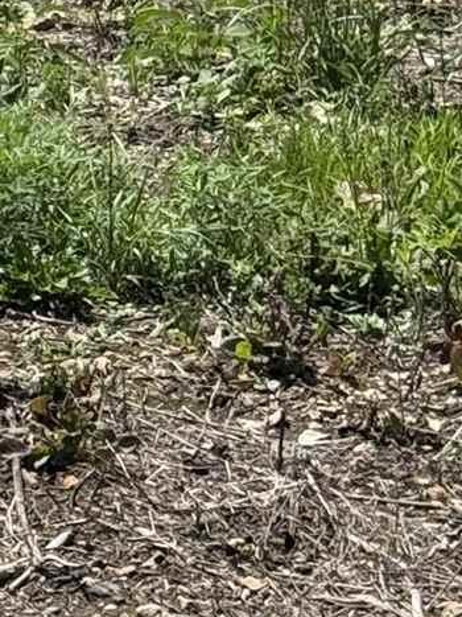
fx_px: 4219
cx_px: -591
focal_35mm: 237
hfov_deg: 6.0
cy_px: -469
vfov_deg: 8.1
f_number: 1.78
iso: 80
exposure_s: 1/4878
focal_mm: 6.76
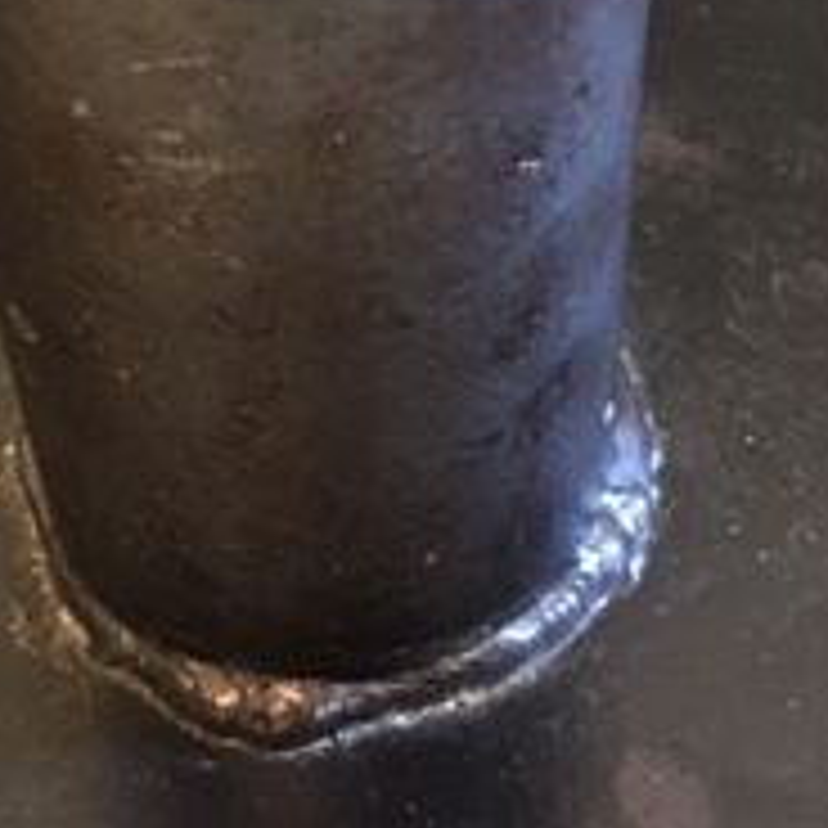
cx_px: 284
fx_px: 2409
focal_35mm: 89
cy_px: 688
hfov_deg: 19.5
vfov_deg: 19.3
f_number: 2.2
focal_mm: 4.15
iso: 100
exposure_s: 1/4
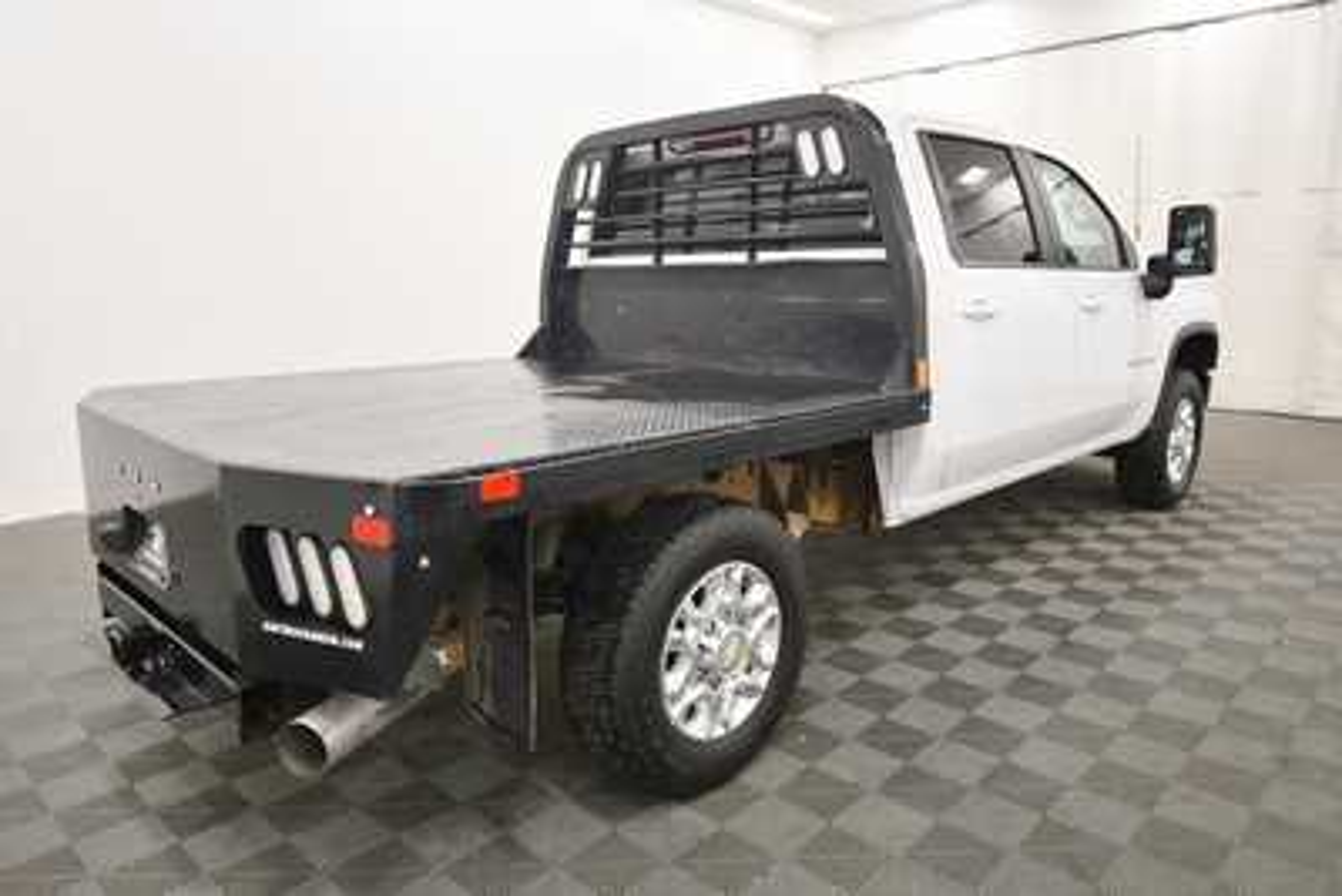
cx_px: 671
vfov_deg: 53.2
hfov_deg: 73.7
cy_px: 448
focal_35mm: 24
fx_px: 895
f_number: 5.3
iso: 1000
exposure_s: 1/125
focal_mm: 16
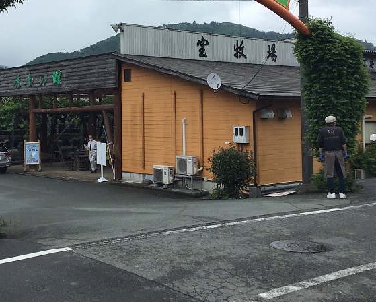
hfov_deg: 35.1
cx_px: 140
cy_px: 75
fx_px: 590
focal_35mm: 53
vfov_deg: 28.2
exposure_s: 1/769
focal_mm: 3.3
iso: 25
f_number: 2.4
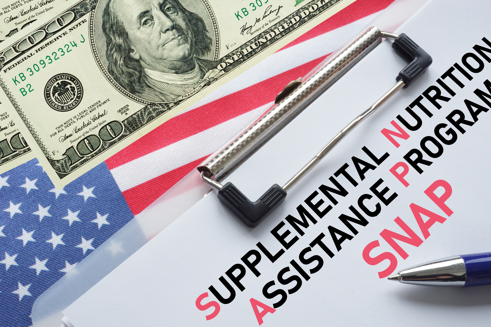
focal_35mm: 46
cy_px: 161
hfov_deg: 42.7
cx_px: 249
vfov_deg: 29.2
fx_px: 627
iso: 200
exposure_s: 1/5
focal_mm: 30
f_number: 20
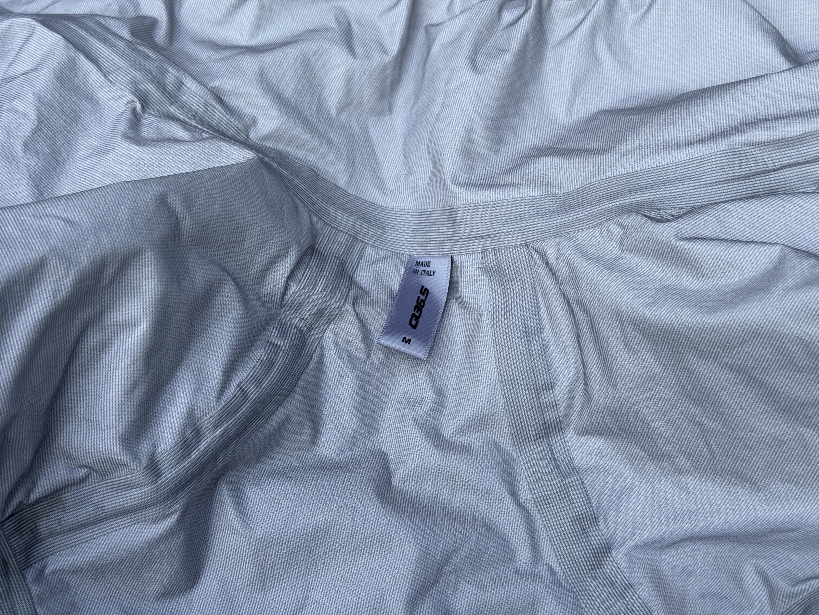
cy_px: 308
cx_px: 410
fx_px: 1136
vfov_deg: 30.3
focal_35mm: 48
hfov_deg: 39.7
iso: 64
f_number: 1.78
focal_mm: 6.76
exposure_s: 1/1094
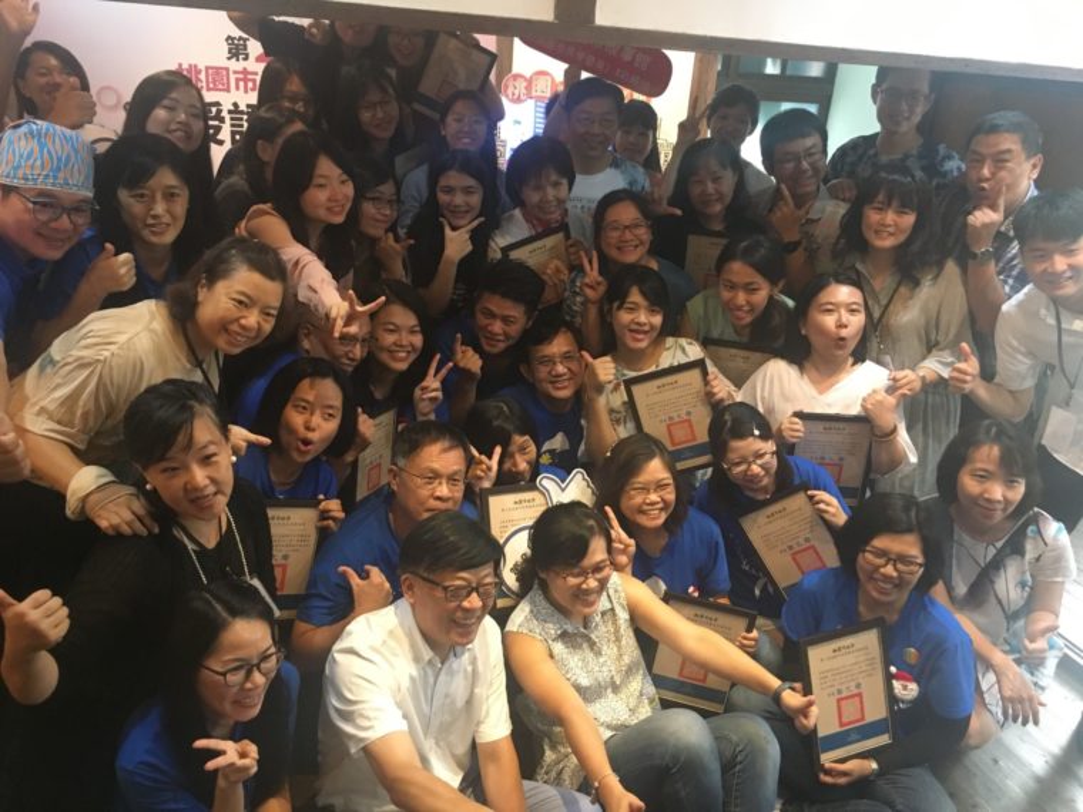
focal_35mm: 29
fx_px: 907
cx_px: 542
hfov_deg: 61.7
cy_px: 406
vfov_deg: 48.2
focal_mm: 4.15
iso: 200
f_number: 2.2
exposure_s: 1/30
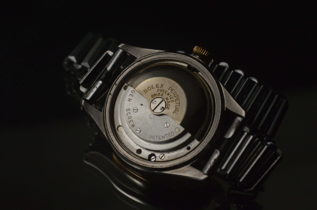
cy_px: 105
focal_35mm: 82
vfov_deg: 16.5
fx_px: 726
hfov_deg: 24.6
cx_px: 158
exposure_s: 1/500
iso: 800
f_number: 11
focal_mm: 55
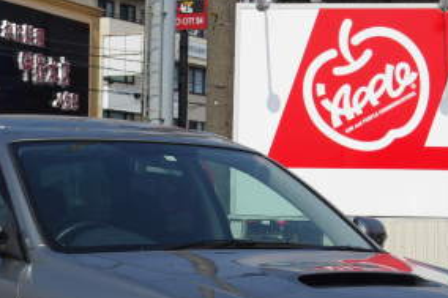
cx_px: 164
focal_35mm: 135
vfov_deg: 10.1
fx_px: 1679
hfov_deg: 15.2
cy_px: 254
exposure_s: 1/250
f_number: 9
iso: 100
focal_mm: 40
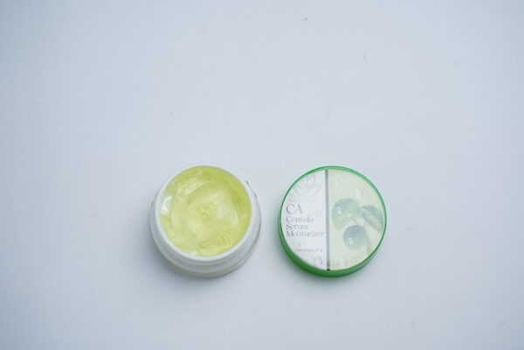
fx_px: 1237
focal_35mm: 85
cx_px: 262
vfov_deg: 16.1
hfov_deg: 23.9
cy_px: 175
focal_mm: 85
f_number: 7.1
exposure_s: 1/125
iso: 500
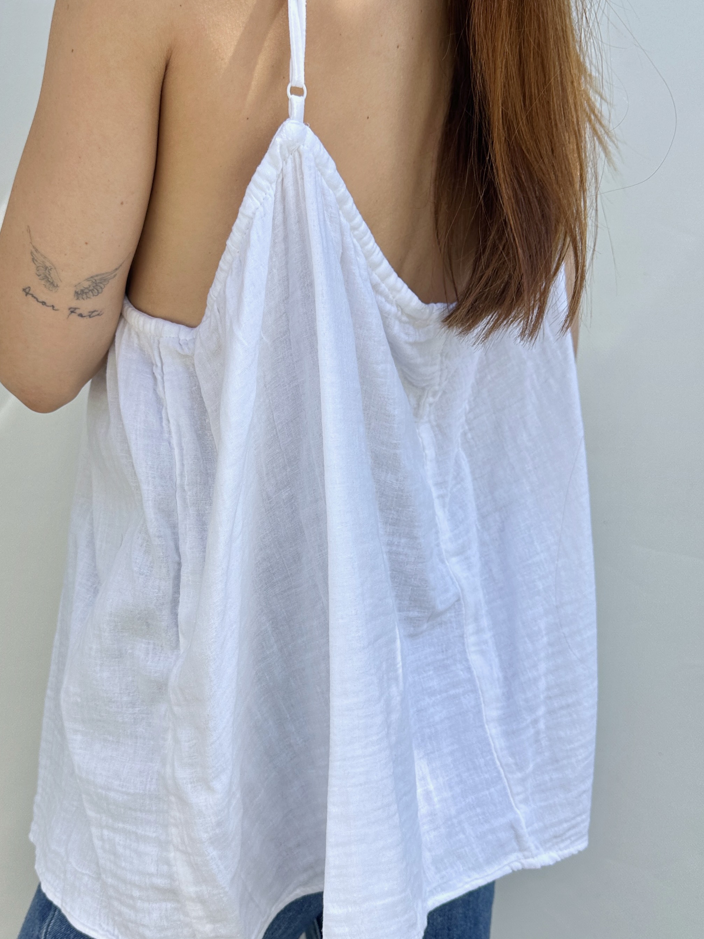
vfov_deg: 58.2
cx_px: 302
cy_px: 410
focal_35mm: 31
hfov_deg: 45.3
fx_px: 841
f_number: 1.78
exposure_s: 1/685
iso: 80
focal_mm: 6.86
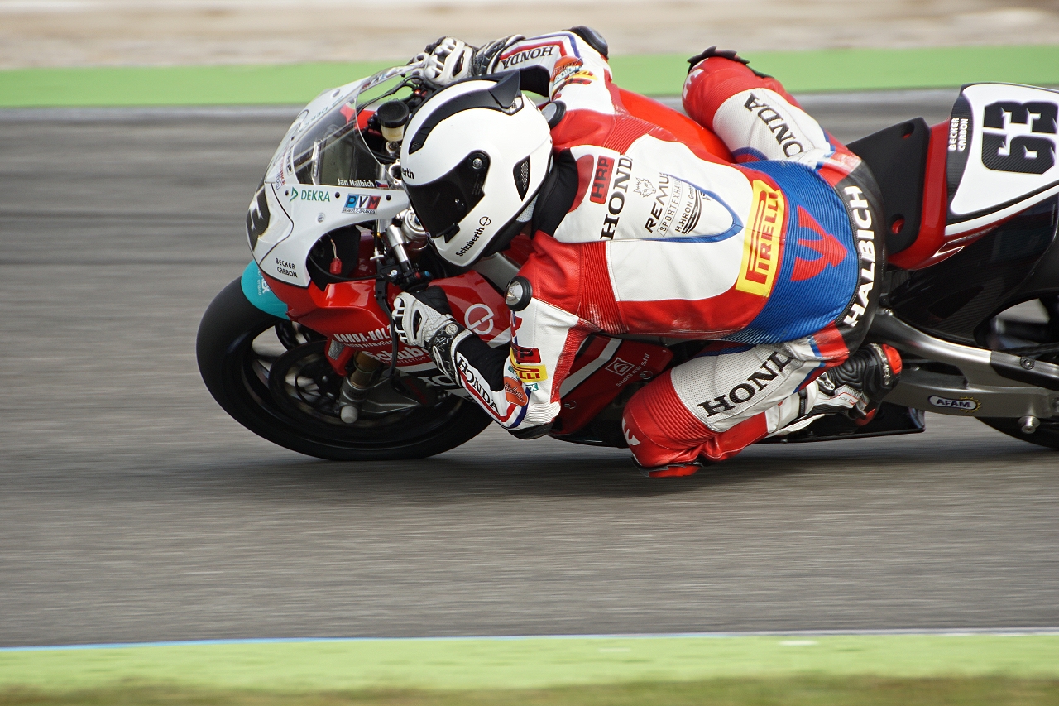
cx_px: 530
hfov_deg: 3.4
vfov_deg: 2.3
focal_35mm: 600
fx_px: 17646
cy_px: 353
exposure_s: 1/400
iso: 200
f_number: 6.3
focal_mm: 400
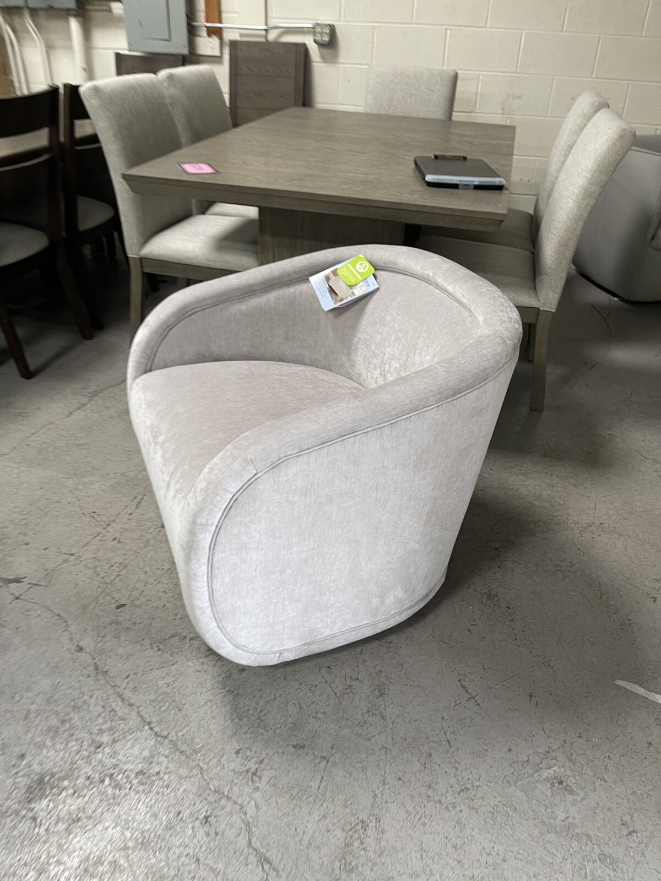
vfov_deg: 69.4
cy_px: 440
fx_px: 637
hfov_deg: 54.9
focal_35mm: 25
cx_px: 330
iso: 100
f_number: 1.6
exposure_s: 1/60
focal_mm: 5.1
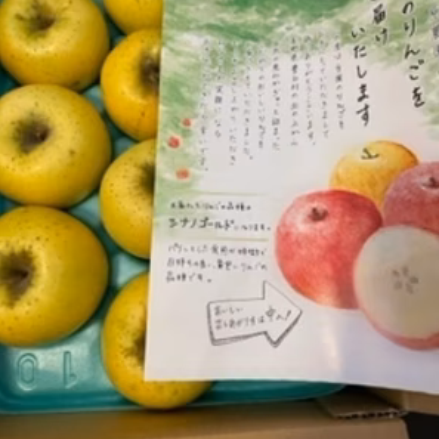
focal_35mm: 31
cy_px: 154
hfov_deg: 52.5
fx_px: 445
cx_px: 219
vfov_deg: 51.7
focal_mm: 4.2
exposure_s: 1/60
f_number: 1.6
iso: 320
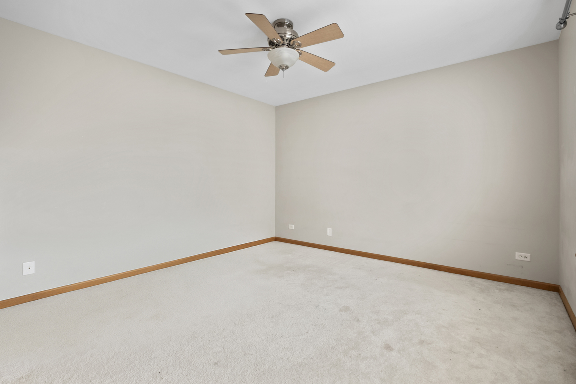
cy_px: 189
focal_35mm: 16
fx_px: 256
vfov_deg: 73.8
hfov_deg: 96.7
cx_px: 301
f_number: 4
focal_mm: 10
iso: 320
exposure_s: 1/10
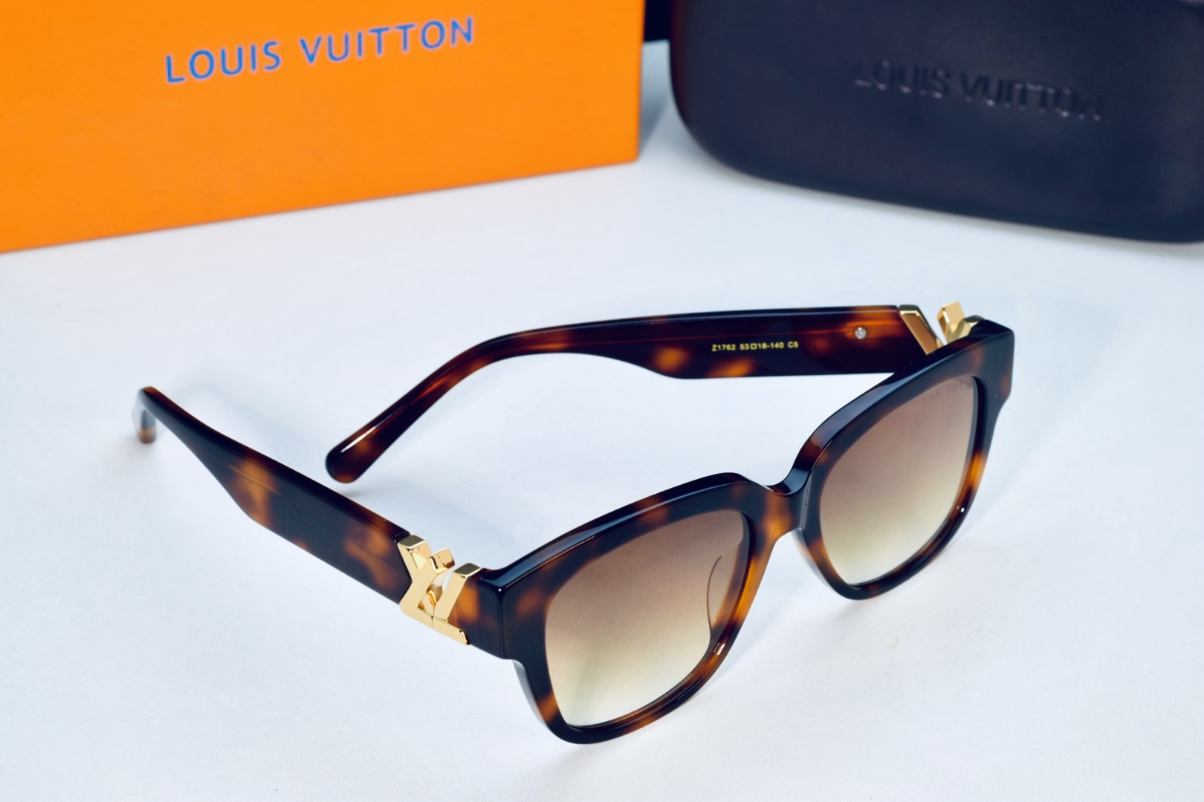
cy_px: 401
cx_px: 602
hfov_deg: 27.0
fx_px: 2508
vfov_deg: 18.2
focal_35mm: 75
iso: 125
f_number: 7.1
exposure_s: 1/80
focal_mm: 50
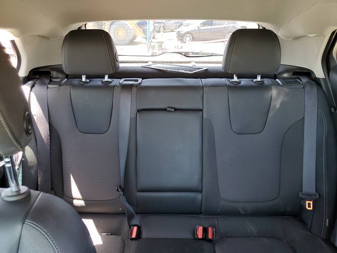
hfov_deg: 67.3
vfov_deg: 53.1
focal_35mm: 26
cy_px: 126
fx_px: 253
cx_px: 168
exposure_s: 1/60.2
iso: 102
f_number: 1.5
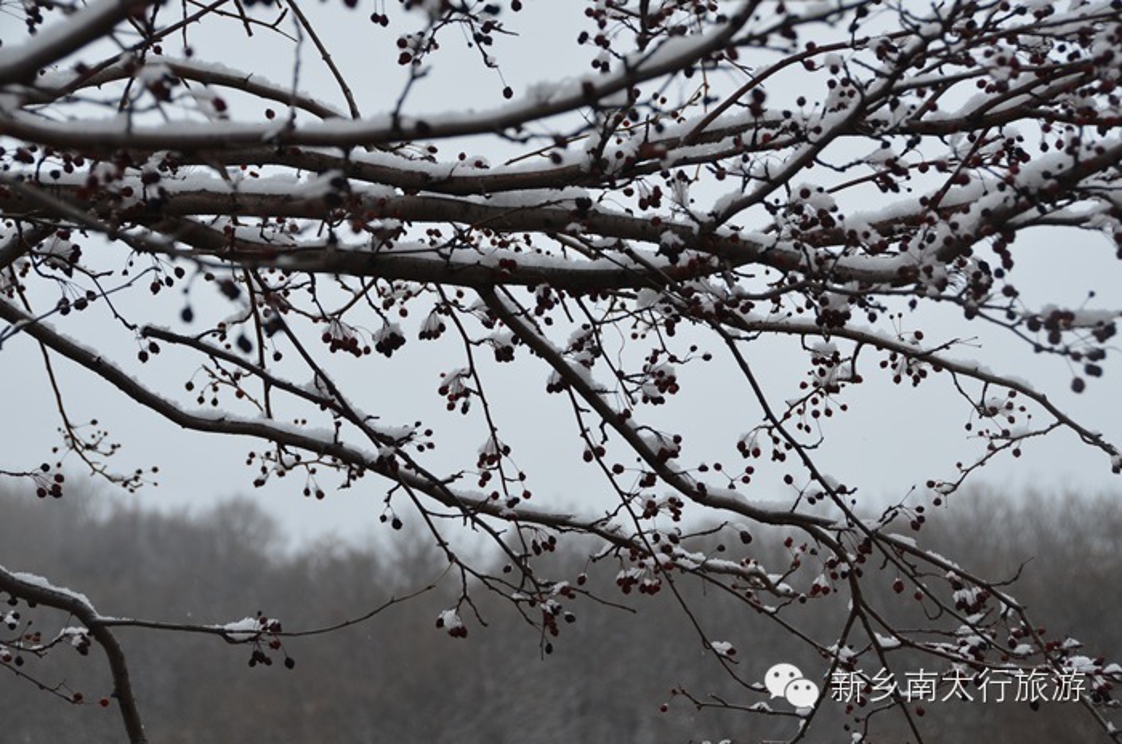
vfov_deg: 13.0
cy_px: 372
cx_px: 561
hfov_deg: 19.5
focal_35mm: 105
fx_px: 3267
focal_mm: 70
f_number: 8
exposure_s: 1/250
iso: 180
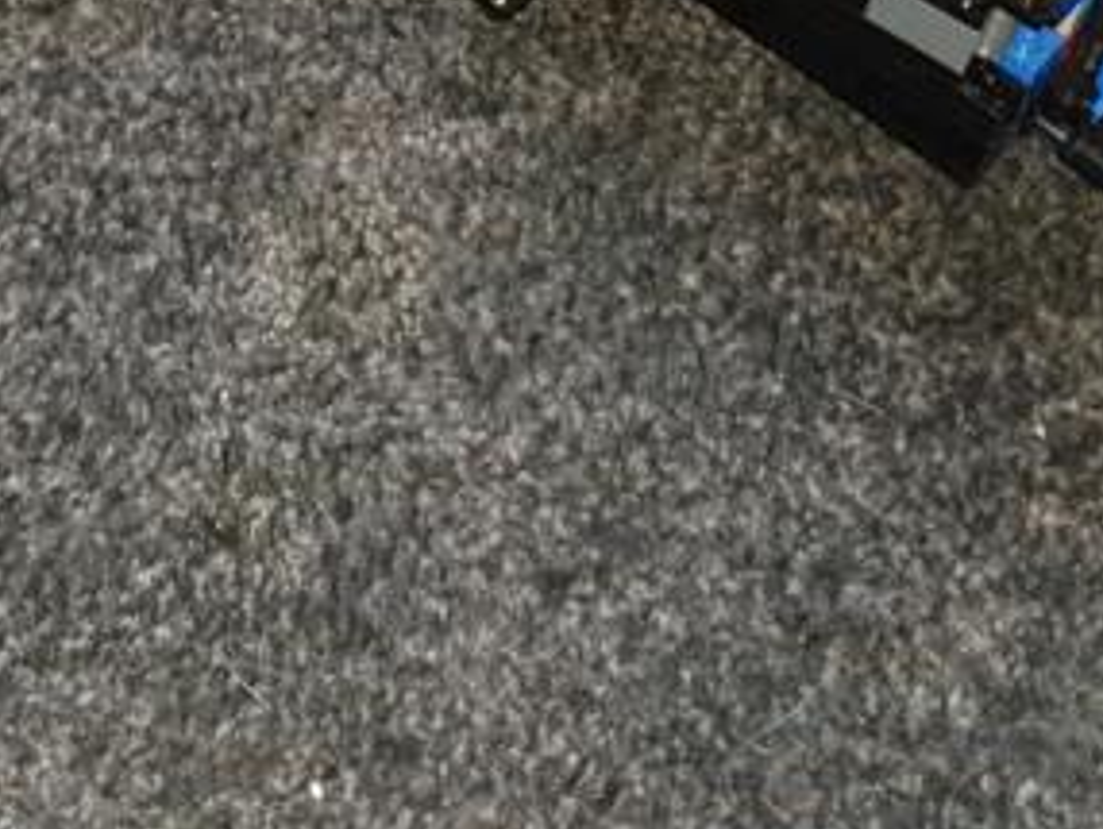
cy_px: -274
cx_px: 274
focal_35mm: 93
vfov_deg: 15.1
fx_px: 2966
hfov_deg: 20.9
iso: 100
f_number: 1.5
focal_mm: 4.3
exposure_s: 1/24
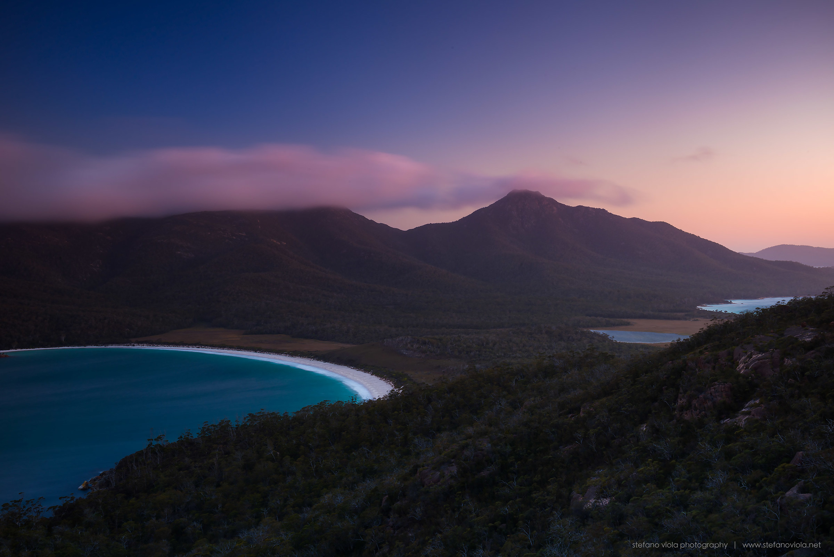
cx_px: 417
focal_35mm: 48
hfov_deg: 41.1
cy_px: 278
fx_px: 1112
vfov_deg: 28.1
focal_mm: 48
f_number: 22
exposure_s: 20
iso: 31
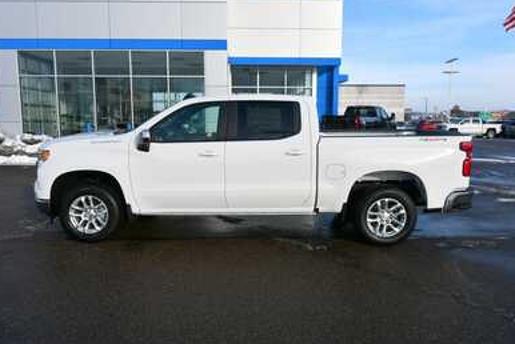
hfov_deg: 63.6
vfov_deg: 45.0
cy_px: 173
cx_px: 259
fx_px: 415
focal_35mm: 29
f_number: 8
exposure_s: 1/320
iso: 100
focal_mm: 19
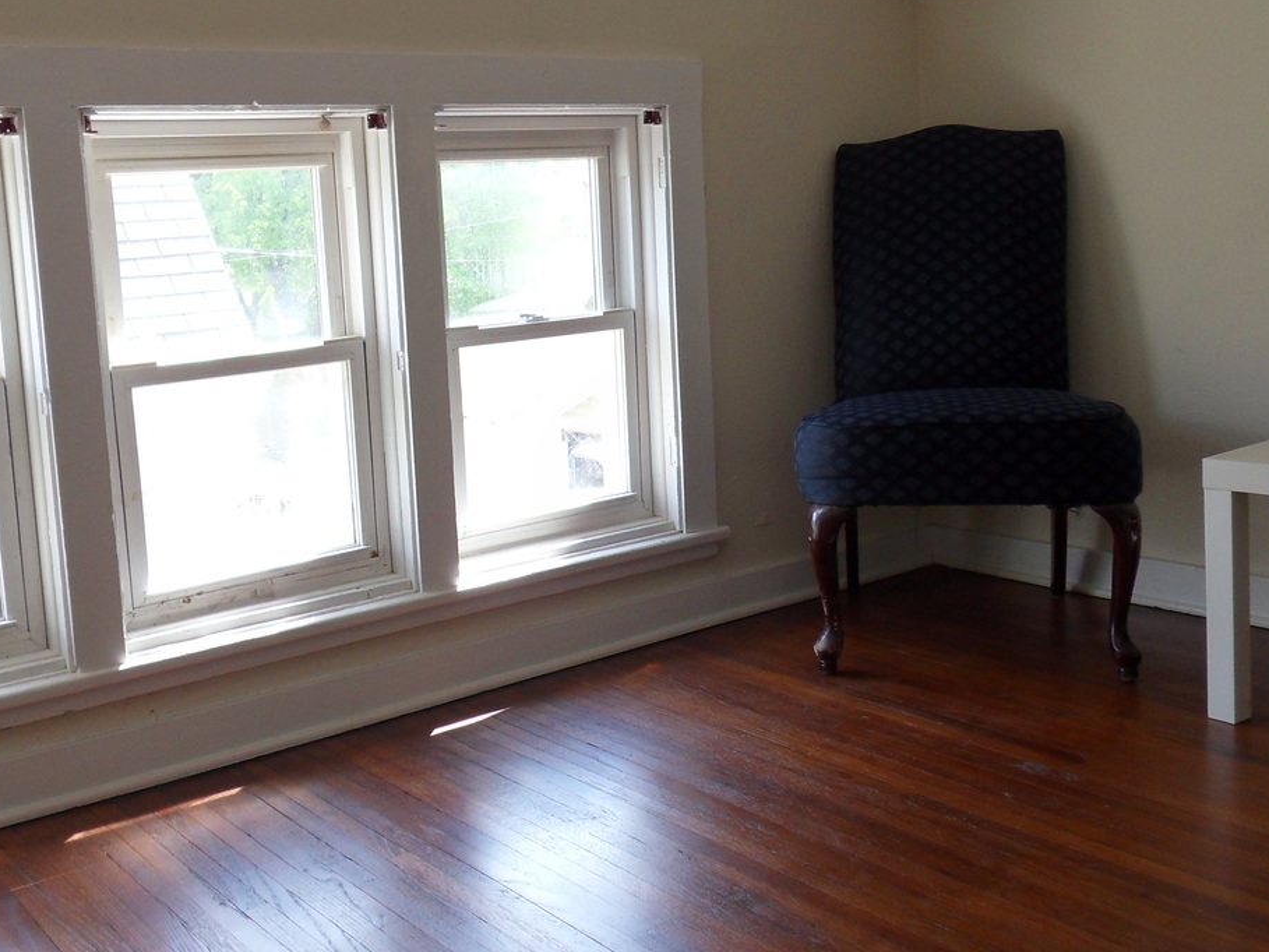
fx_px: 1393
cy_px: 388
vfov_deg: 37.6
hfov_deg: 48.9
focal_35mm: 38
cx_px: 567
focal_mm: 4.2
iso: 80
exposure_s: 1/45
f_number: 3.3
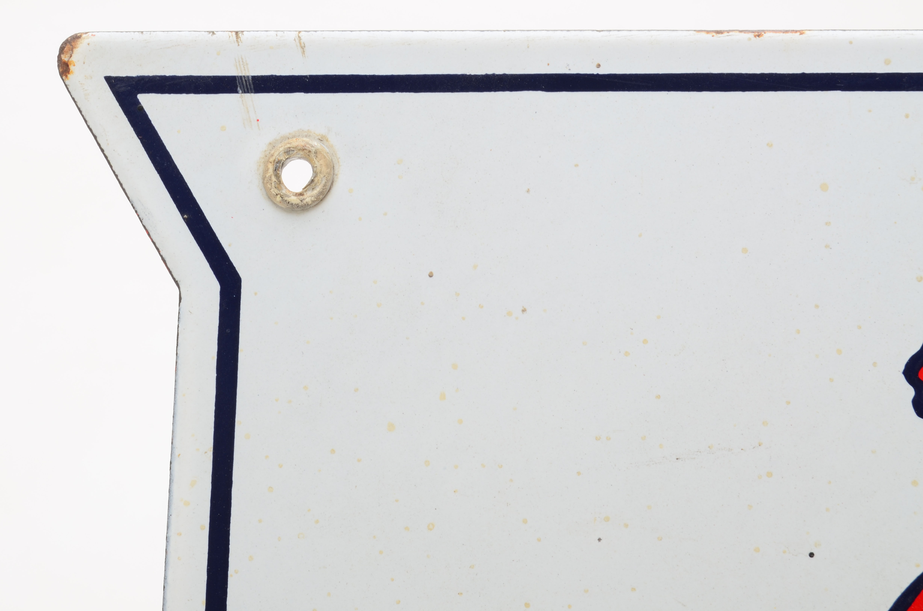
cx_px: 462
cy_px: 306
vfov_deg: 16.5
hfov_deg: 24.7
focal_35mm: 82
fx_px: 2111
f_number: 20
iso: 100
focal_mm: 55
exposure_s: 1/160
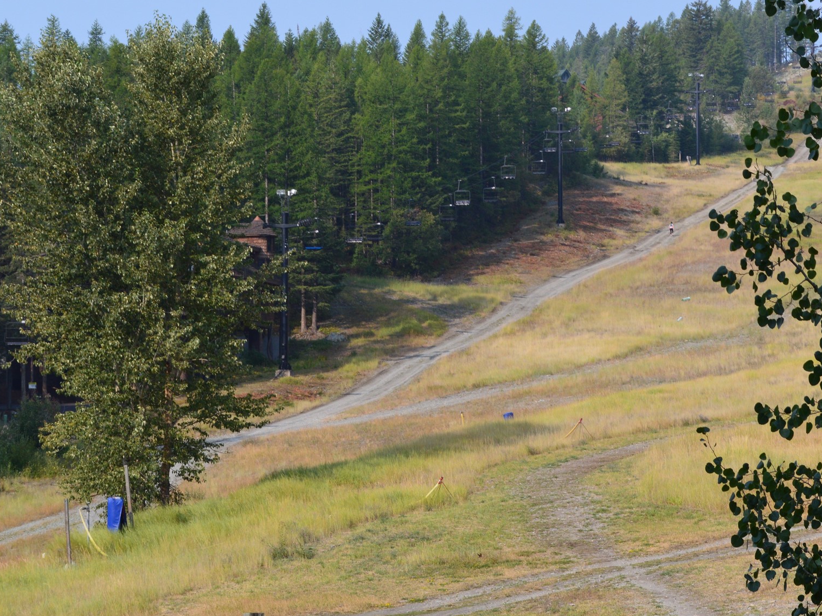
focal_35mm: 114
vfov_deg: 13.0
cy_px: 368
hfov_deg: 17.3
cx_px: 514
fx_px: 2700
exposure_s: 1/320
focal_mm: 55
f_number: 10
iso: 400
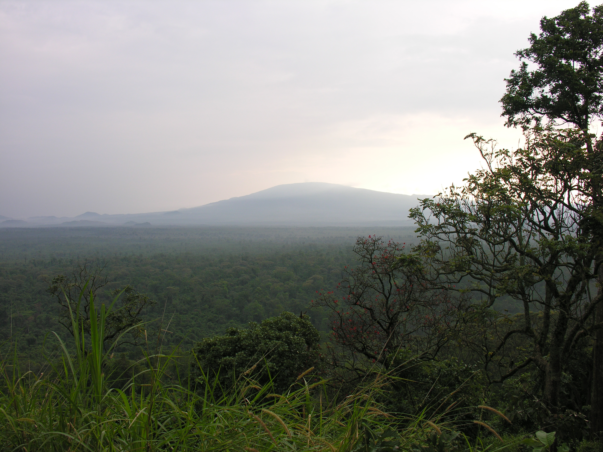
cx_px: 302
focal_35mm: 35
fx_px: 610
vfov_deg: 40.7
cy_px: 226
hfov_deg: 52.6
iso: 50
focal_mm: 8.9
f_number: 4
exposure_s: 1/80.3
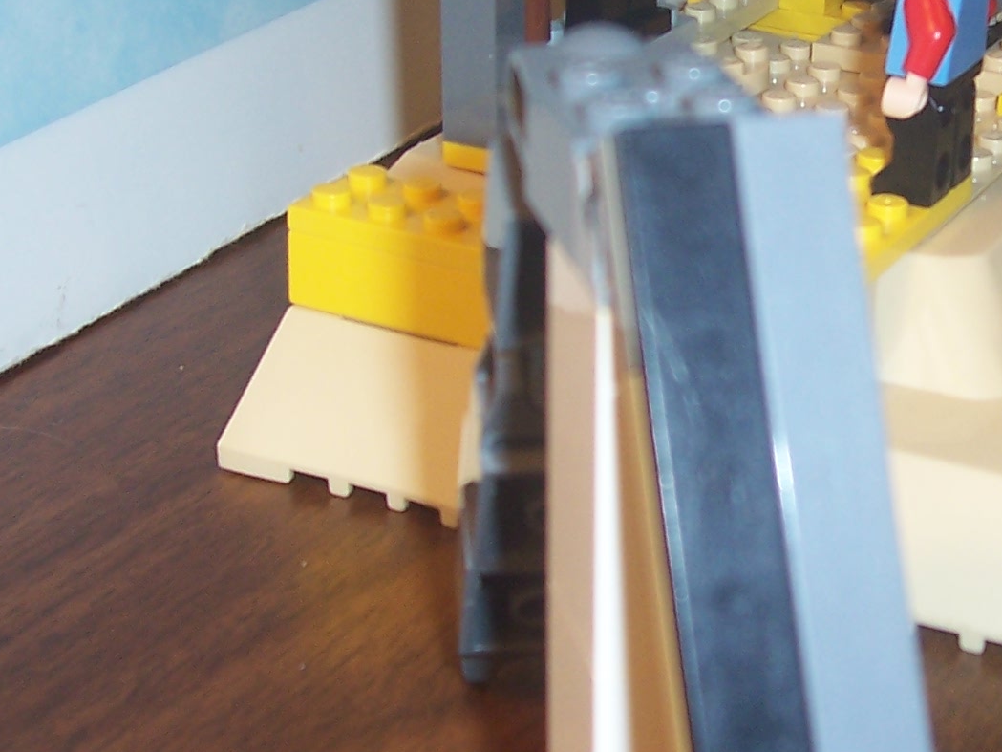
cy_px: 250
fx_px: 2403
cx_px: 917
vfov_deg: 17.7
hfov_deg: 22.9
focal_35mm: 83
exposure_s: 1/60
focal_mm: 5.6
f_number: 2.7
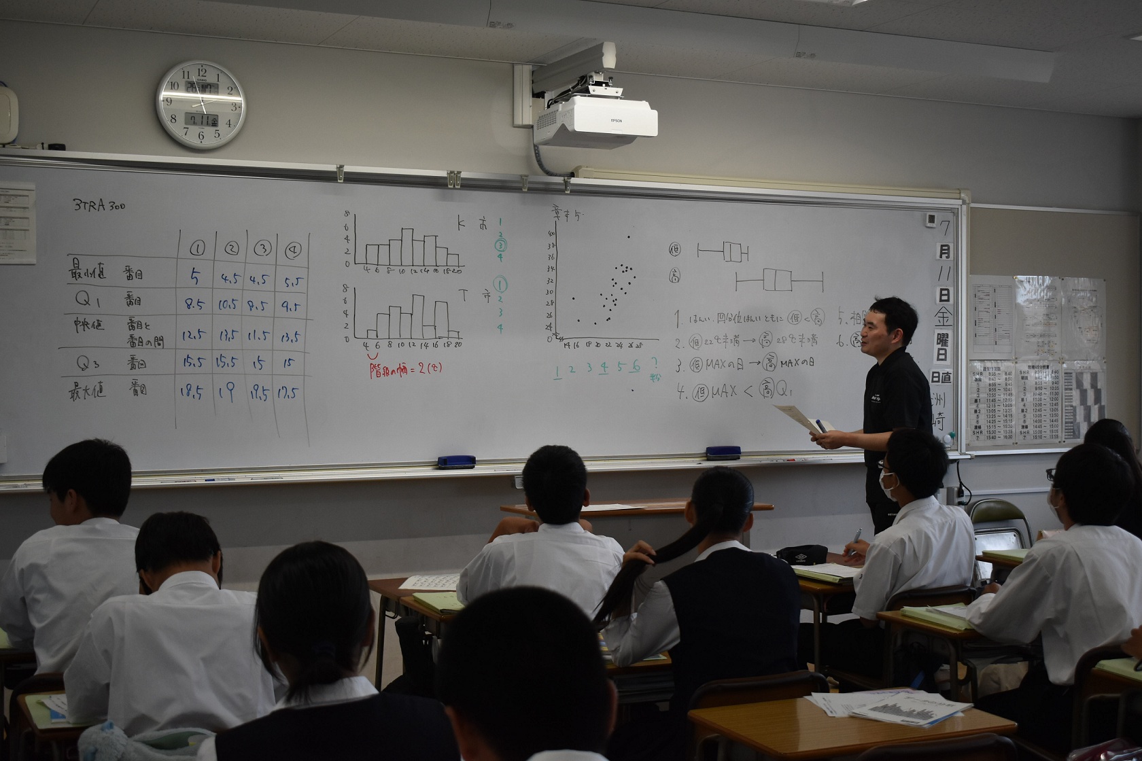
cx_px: 571
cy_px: 380
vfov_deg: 28.9
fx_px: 1475
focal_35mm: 46
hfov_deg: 42.3
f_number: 4.2
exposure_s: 1/640
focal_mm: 31
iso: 800
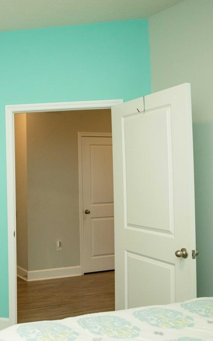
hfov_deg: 27.9
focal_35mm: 41
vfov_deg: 48.2
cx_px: -33
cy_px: 160
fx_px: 381
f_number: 6.3
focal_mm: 24
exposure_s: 1/200
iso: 1000
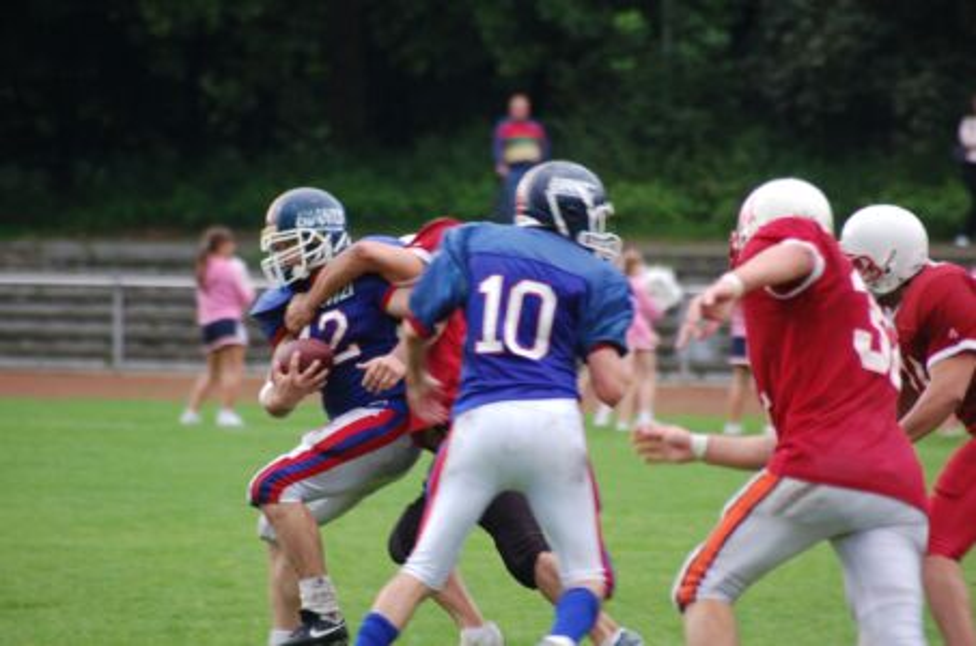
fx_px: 8928
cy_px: 323
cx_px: 488
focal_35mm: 330
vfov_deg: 4.1
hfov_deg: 6.3
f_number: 5.3
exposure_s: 1/250
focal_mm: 220
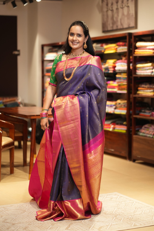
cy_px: 116
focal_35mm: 85
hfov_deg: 16.1
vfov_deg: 23.9
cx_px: 77
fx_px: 545
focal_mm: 85
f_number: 1.8
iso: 400
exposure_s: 1/200
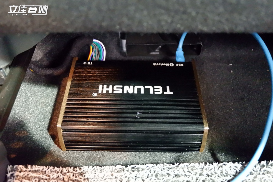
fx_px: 265
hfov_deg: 54.4
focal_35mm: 35
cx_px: 136
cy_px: 91
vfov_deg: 37.9
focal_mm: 23.2
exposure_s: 1/3
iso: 12800
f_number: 4.2
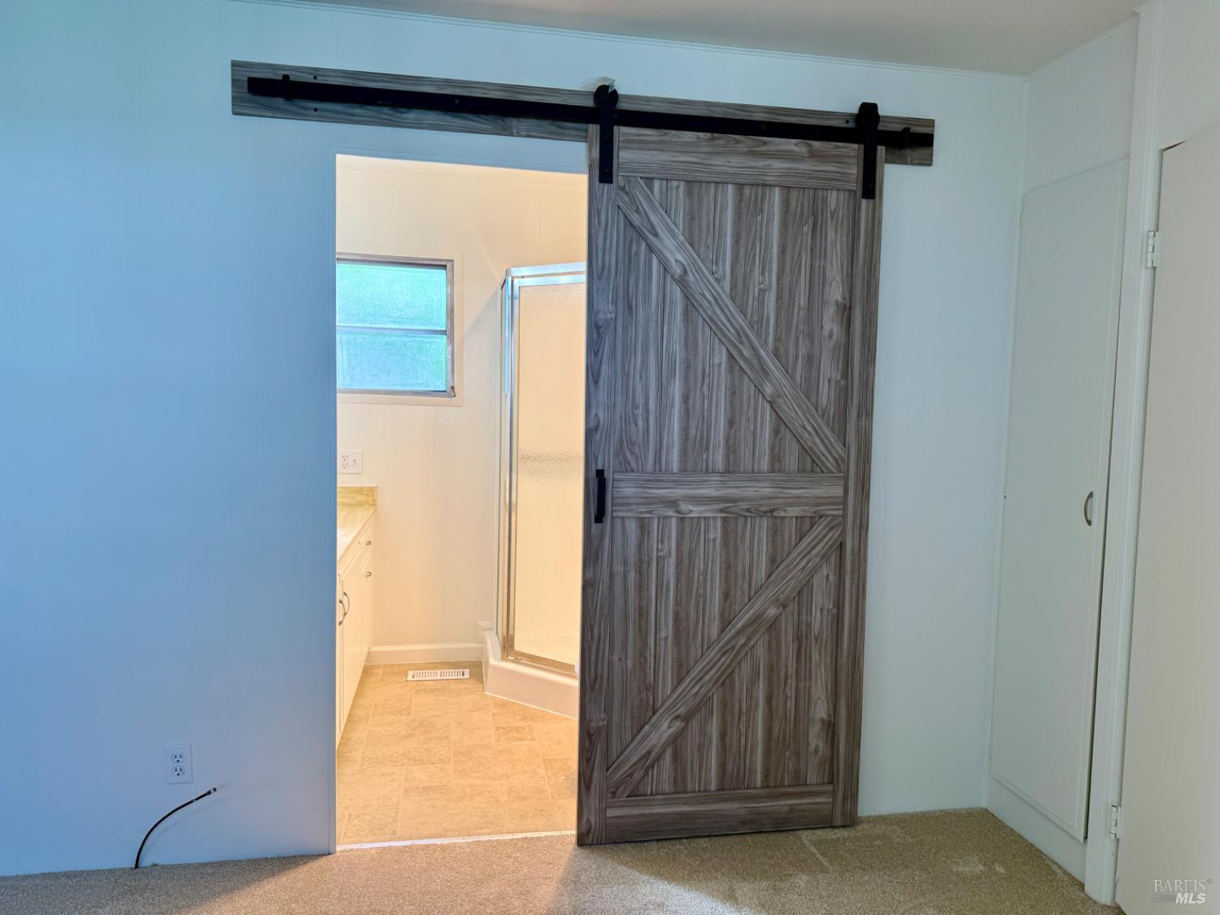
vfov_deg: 56.8
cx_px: 610
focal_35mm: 24
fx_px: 846
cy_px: 458
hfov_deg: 71.6
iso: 64
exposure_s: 1/136
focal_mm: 6.76
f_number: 1.78
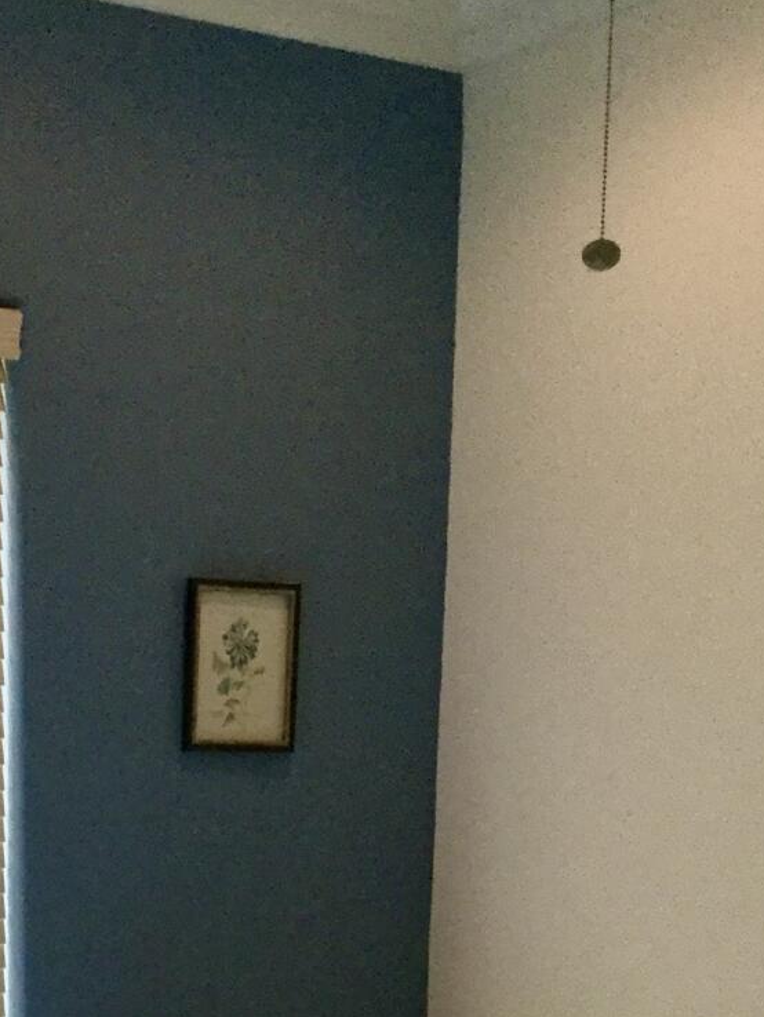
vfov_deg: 21.0
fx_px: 2470
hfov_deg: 17.2
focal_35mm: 84
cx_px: 8
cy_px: 1352
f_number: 2.4
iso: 50
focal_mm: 3.3
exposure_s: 1/30
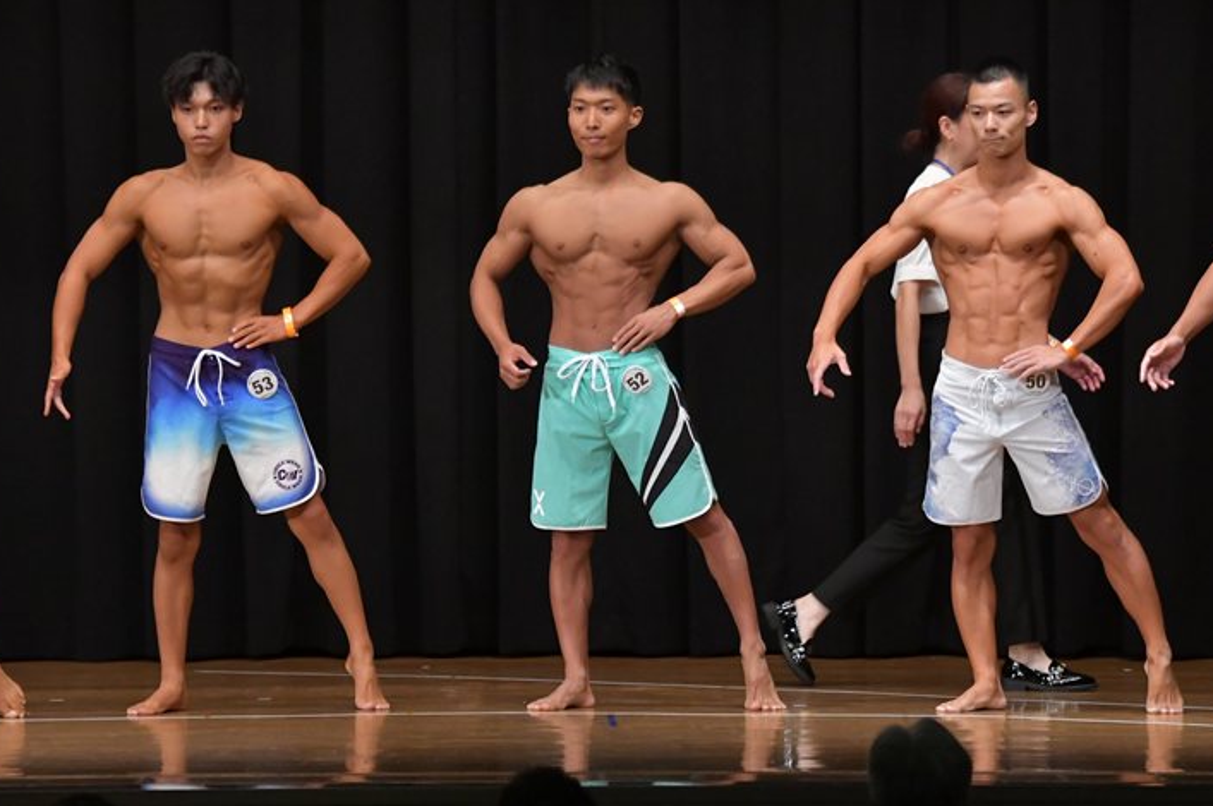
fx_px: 8012
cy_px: 410
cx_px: 584
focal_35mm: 238
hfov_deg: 8.7
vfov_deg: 5.8
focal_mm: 145
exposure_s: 1/400
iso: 5000
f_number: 5.6
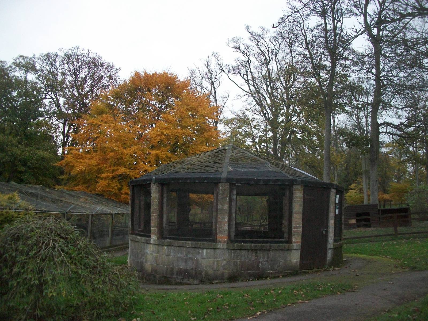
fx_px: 396
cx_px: 214
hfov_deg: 56.8
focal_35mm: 32
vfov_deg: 44.2
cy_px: 160
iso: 357
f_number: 2.9
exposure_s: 1/500
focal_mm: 5.7
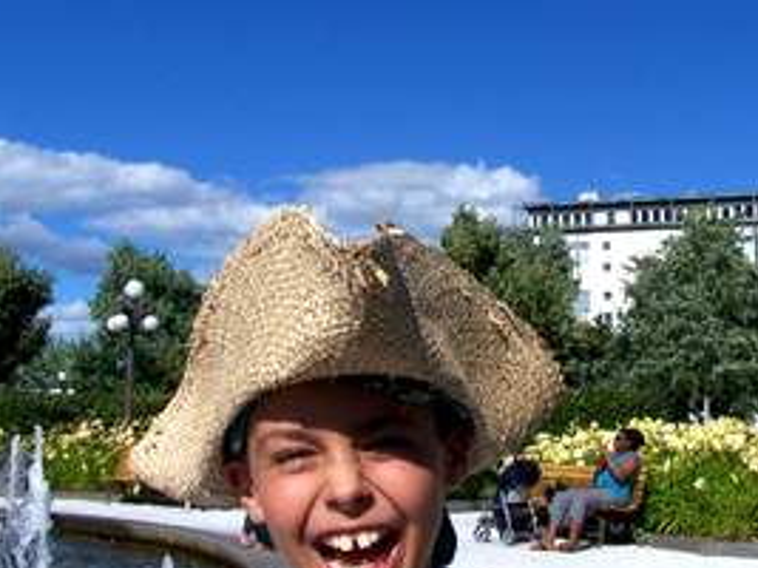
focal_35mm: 55
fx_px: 1204
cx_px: 457
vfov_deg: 26.3
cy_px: 172
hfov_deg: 34.8
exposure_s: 1/1000
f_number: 5.6
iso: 80
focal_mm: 6
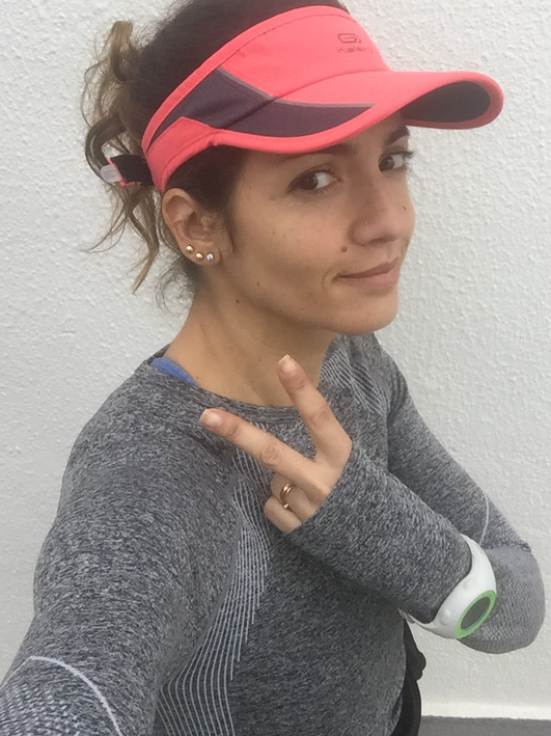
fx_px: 892
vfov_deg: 44.1
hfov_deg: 34.2
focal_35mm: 42
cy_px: 243
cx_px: 343
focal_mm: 2.65
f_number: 2.2
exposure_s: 1/481
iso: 32
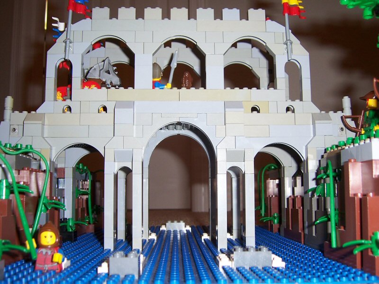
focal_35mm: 36
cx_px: 190
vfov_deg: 39.7
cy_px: 142
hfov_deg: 51.4
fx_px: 394
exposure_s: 1/60
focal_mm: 6
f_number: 3
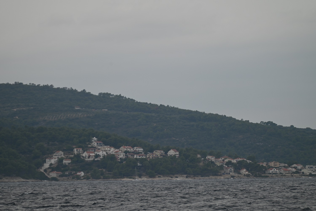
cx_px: 158
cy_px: 106
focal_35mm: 300
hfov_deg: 6.9
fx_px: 2634
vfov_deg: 4.6
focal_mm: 300
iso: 180
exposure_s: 1/1000
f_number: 5.6
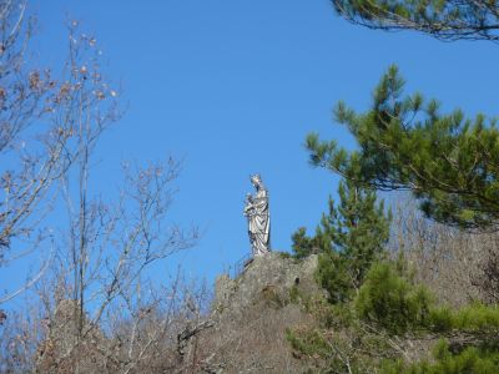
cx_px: 250
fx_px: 2436
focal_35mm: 169
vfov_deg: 8.8
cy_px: 187
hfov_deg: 11.7
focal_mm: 27.8
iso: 80
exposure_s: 1/500
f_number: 5
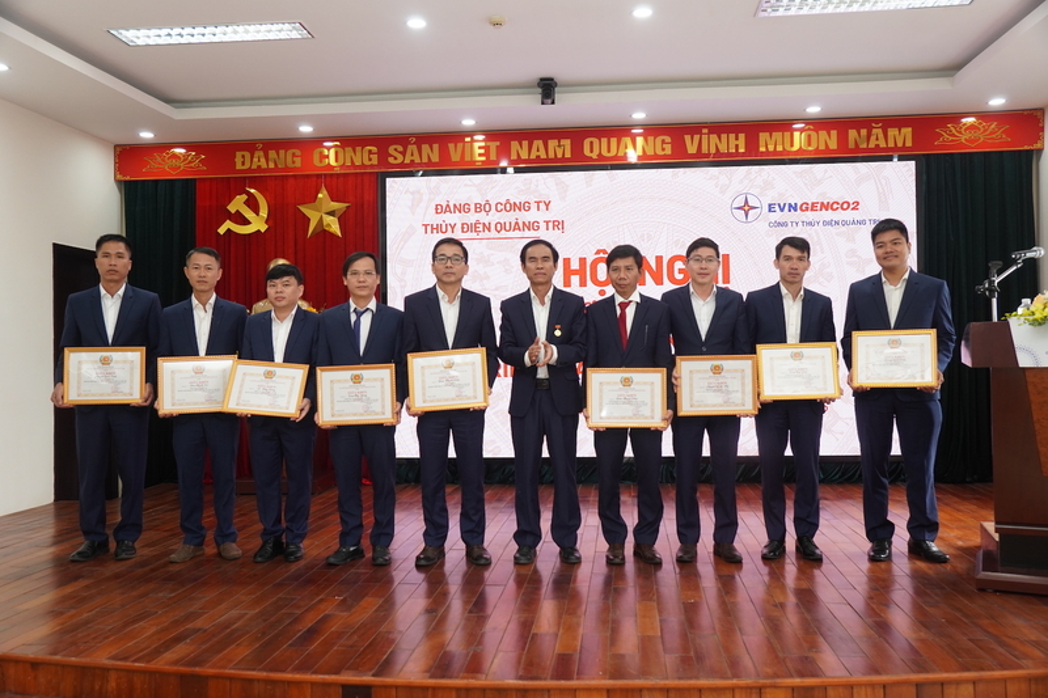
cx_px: 524
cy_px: 349
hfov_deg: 57.2
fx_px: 960
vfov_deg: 40.0
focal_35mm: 33
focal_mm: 22
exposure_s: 1/125
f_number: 4
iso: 640
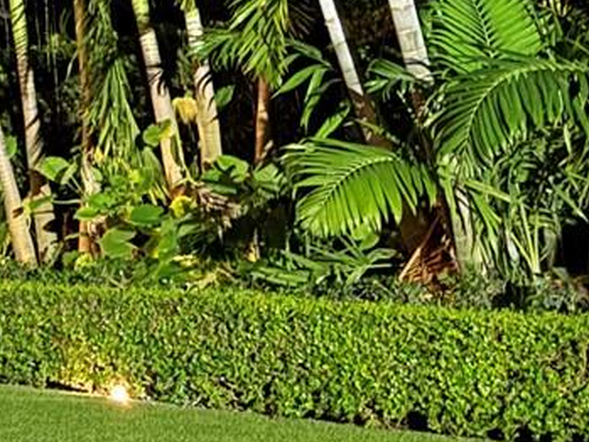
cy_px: -454
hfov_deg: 15.6
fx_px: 1872
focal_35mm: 110
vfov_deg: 11.9
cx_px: -435
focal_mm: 6.76
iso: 2500
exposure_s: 1/9
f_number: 1.78
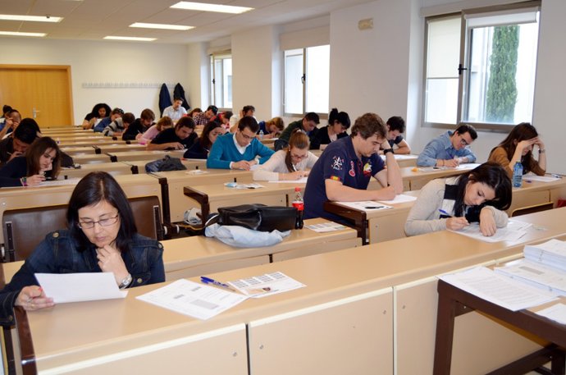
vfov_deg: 39.8
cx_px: 283
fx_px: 518
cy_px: 188
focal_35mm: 33
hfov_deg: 57.3
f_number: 3.5
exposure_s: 1/125
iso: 280
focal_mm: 22
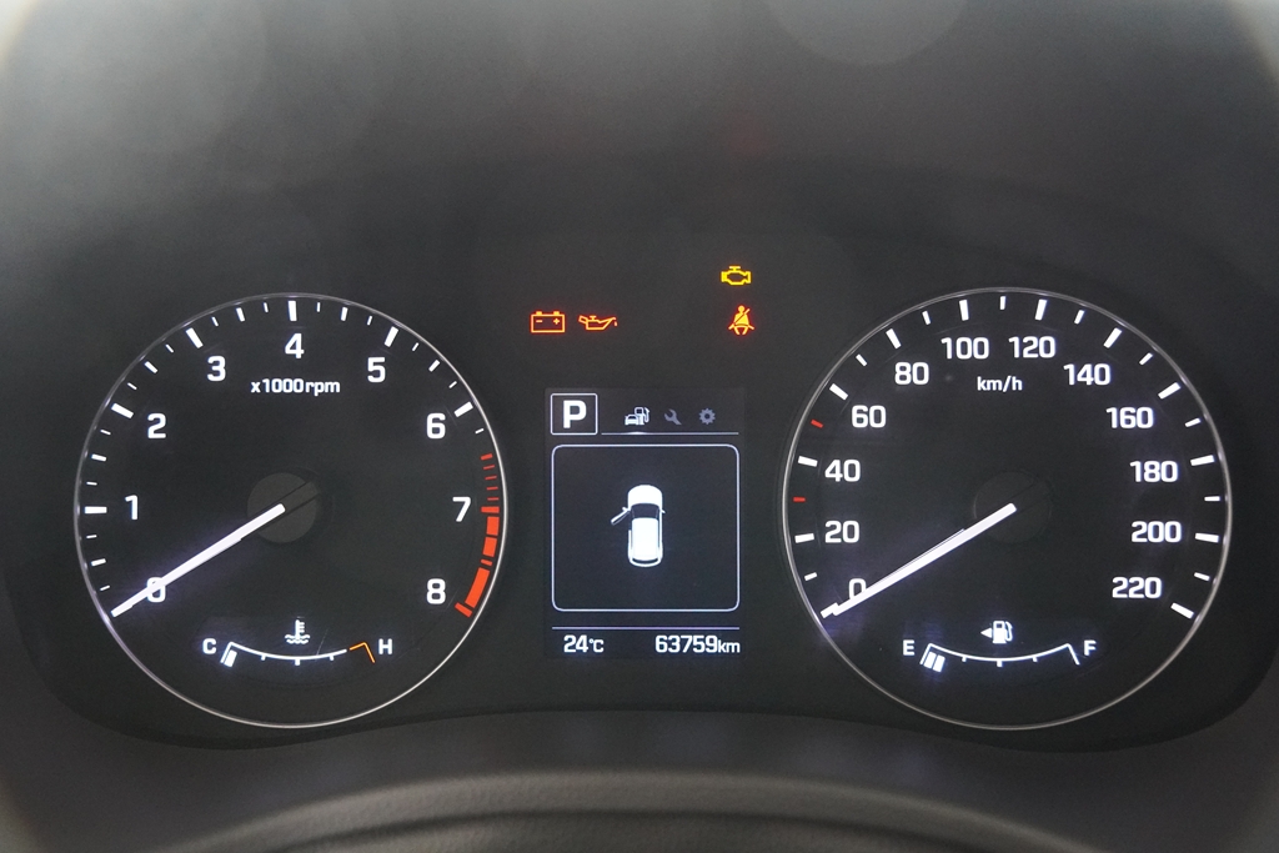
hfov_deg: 51.3
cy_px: 426
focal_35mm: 38
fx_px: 1332
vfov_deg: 35.5
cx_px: 640
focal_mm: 25
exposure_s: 1/160
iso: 5000
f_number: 2.8
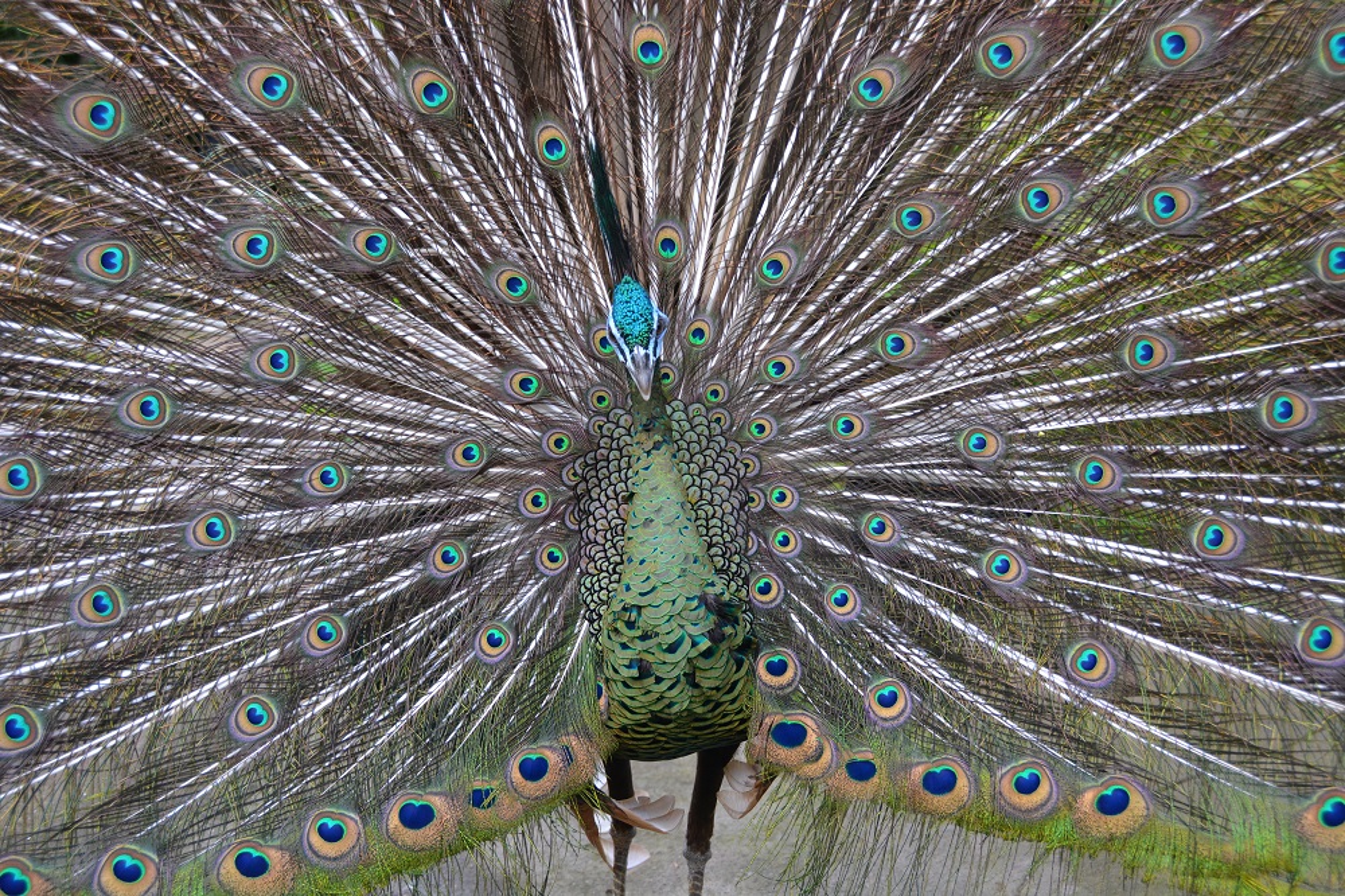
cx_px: 672
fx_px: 1513
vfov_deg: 33.0
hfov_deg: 47.9
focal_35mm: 40
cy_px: 448
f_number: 4
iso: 800
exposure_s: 1/500
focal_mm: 27
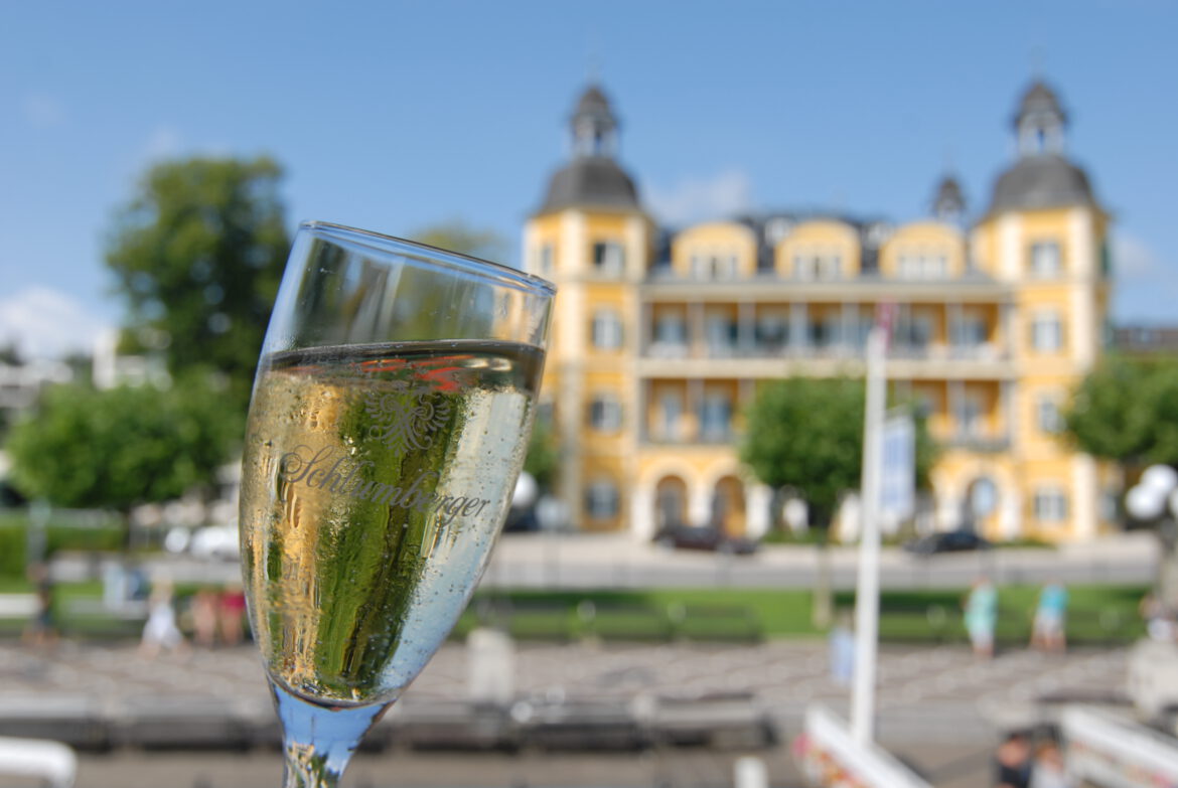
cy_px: 394
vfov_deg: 37.0
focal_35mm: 36
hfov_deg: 53.1
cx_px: 589
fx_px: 1179
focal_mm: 24
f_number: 8
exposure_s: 1/250
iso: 100
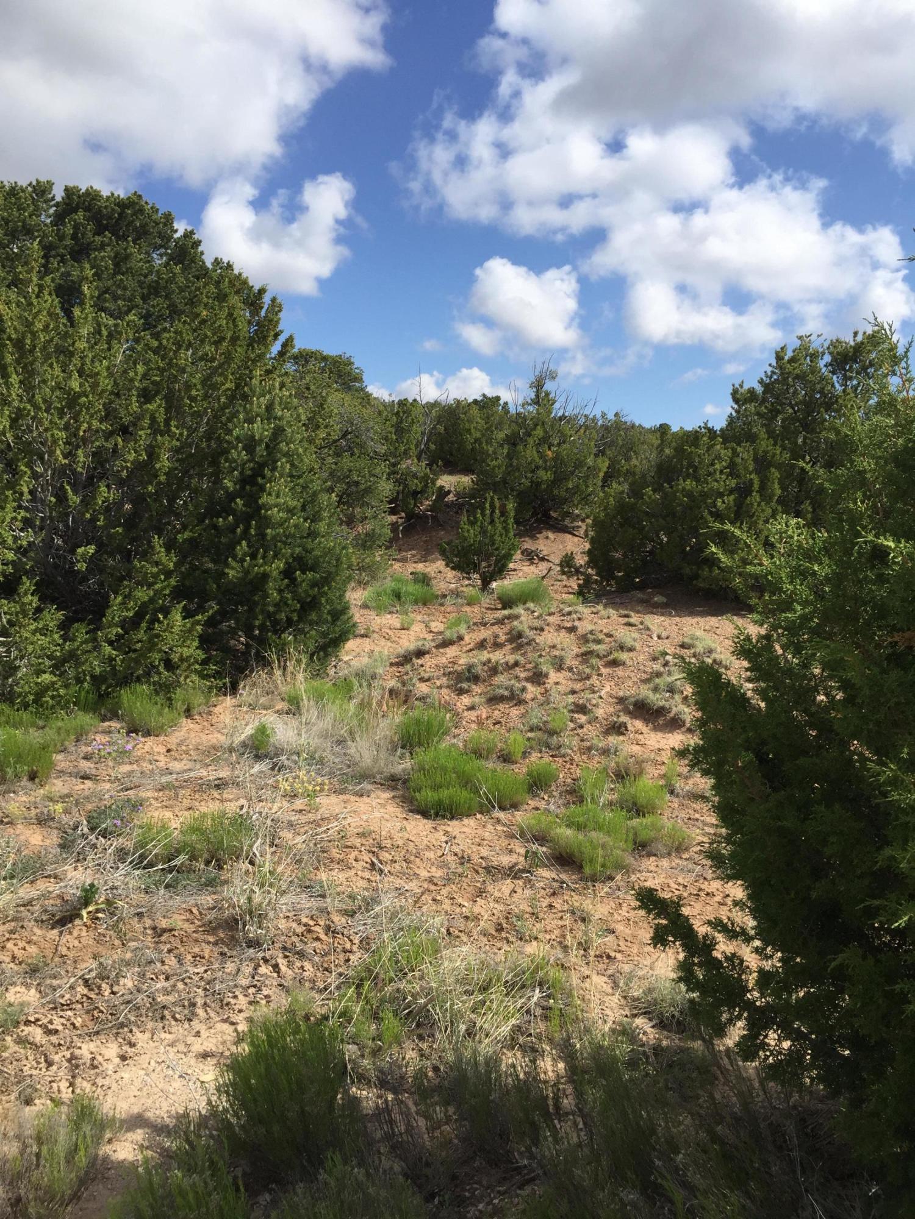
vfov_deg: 61.7
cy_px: 610
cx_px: 458
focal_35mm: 29
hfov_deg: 48.2
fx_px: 1022
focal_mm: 4.15
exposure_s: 1/2475
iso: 32
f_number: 2.2
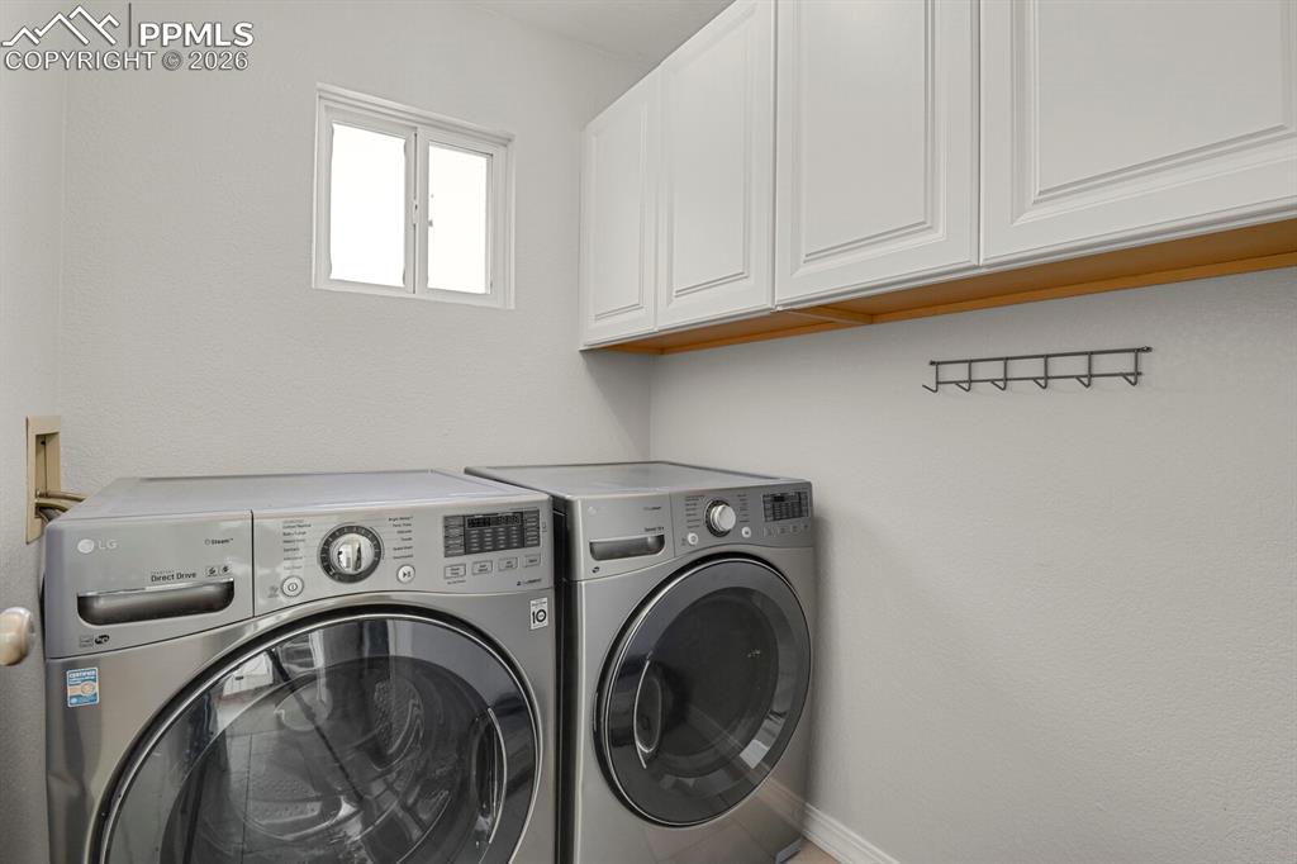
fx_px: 612
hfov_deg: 93.3
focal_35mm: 17
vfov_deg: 70.4
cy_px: 432
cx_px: 648
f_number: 8
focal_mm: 17
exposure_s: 1/20
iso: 5600
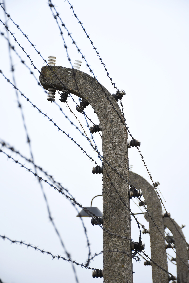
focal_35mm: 105
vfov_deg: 19.5
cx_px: 94
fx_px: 827
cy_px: 142
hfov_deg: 13.0
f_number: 5
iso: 320
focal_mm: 70
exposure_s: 1/250
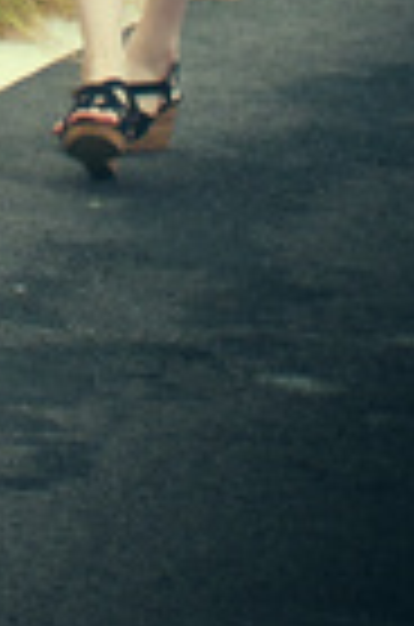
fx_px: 15324
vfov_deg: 2.3
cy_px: -1657
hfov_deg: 1.5
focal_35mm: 884
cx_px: -558
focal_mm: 80
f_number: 5
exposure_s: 1/1000
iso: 400
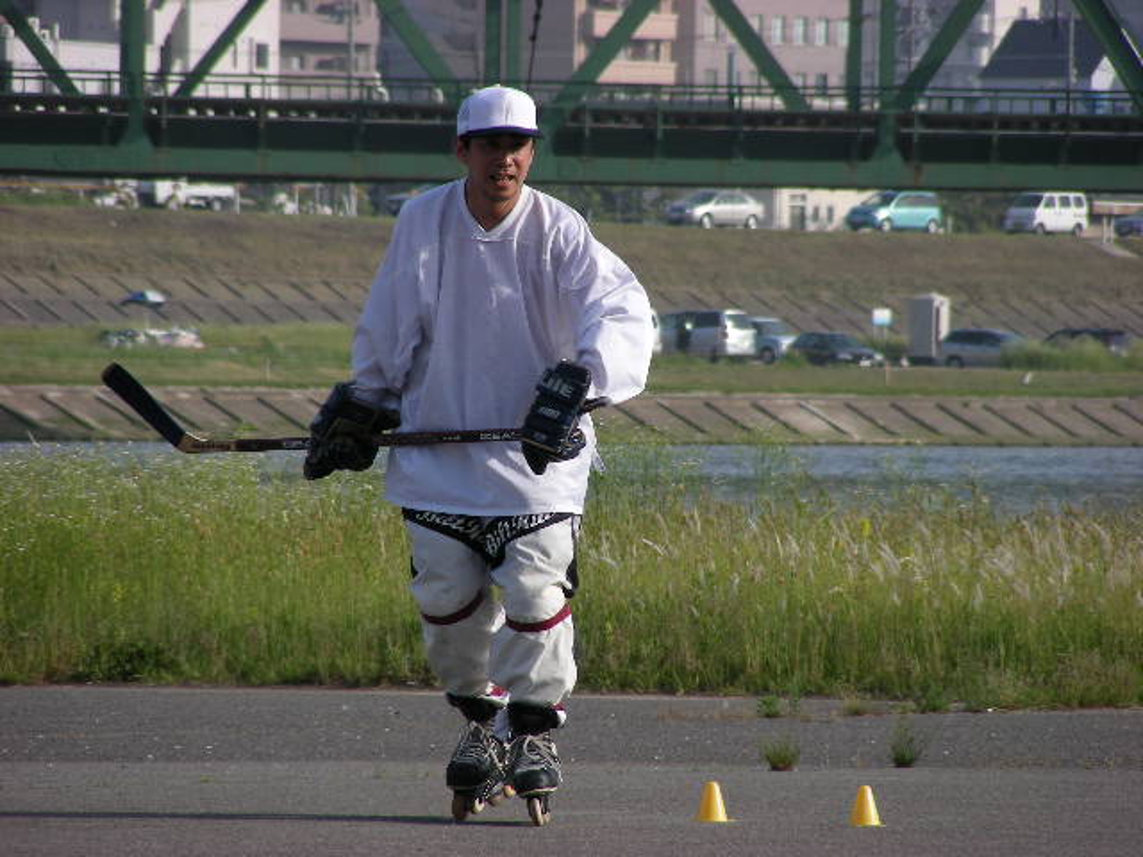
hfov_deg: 5.2
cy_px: 428
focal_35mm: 380
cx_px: 572
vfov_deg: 3.9
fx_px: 12547
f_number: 4
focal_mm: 63.3
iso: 50
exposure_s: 1/433
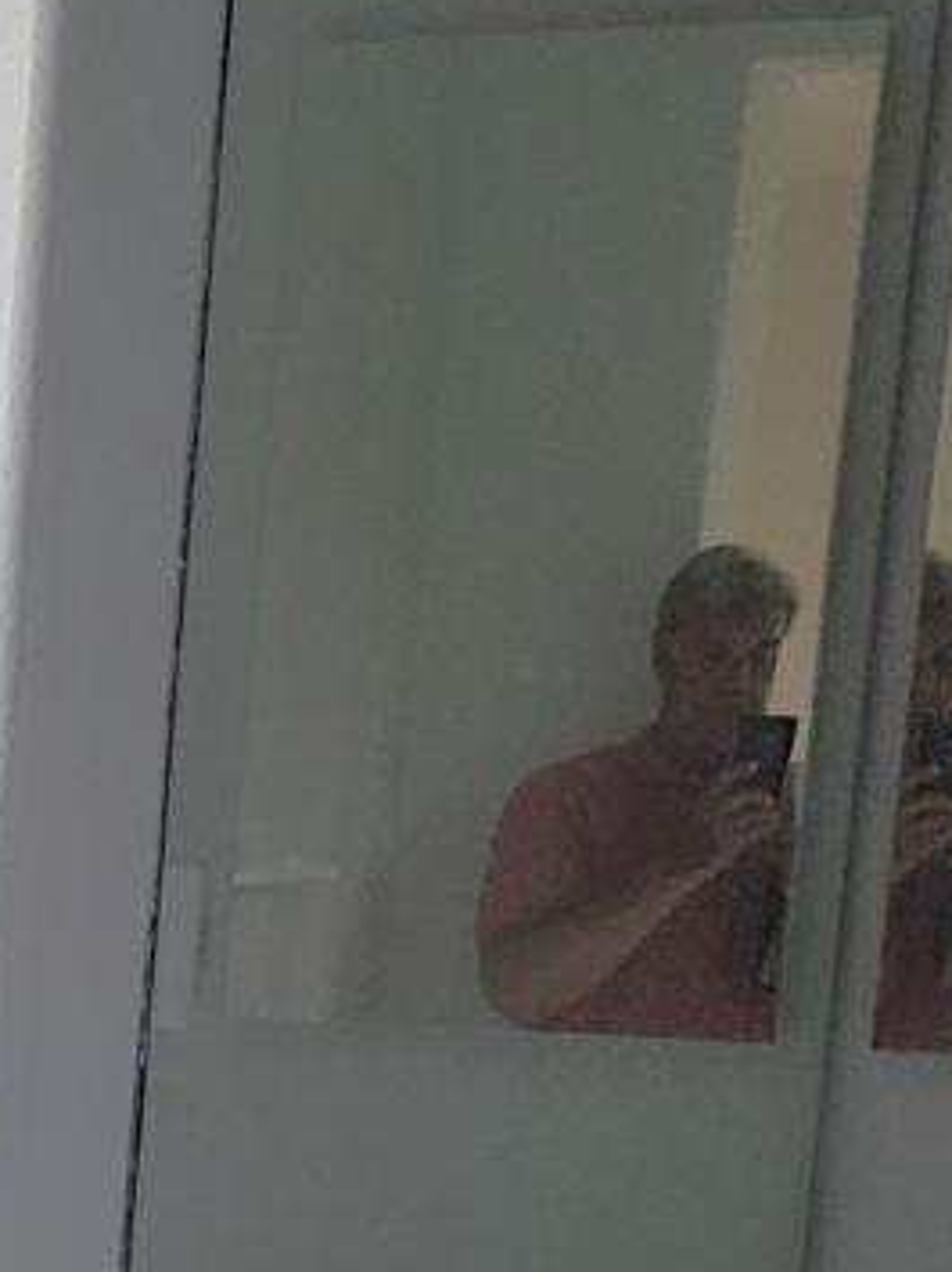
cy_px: 2052
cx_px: -1085
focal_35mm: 147
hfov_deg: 9.3
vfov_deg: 12.6
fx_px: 5397
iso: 100
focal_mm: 4.3
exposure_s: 1/120
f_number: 2.4
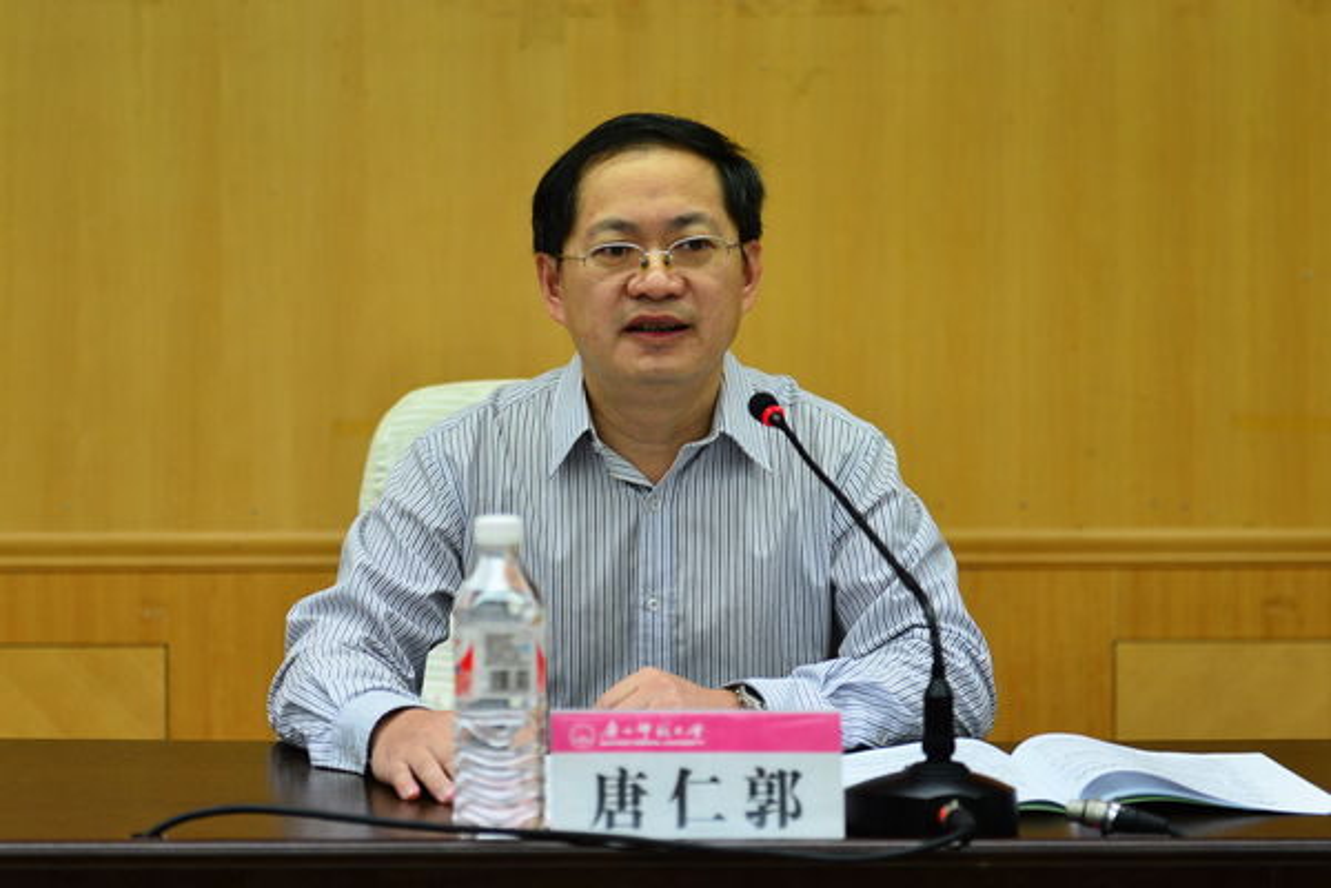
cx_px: 666
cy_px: 444
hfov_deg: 28.8
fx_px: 2588
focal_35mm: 70
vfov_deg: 19.5
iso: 640
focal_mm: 70
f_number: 2.8
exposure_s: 1/250
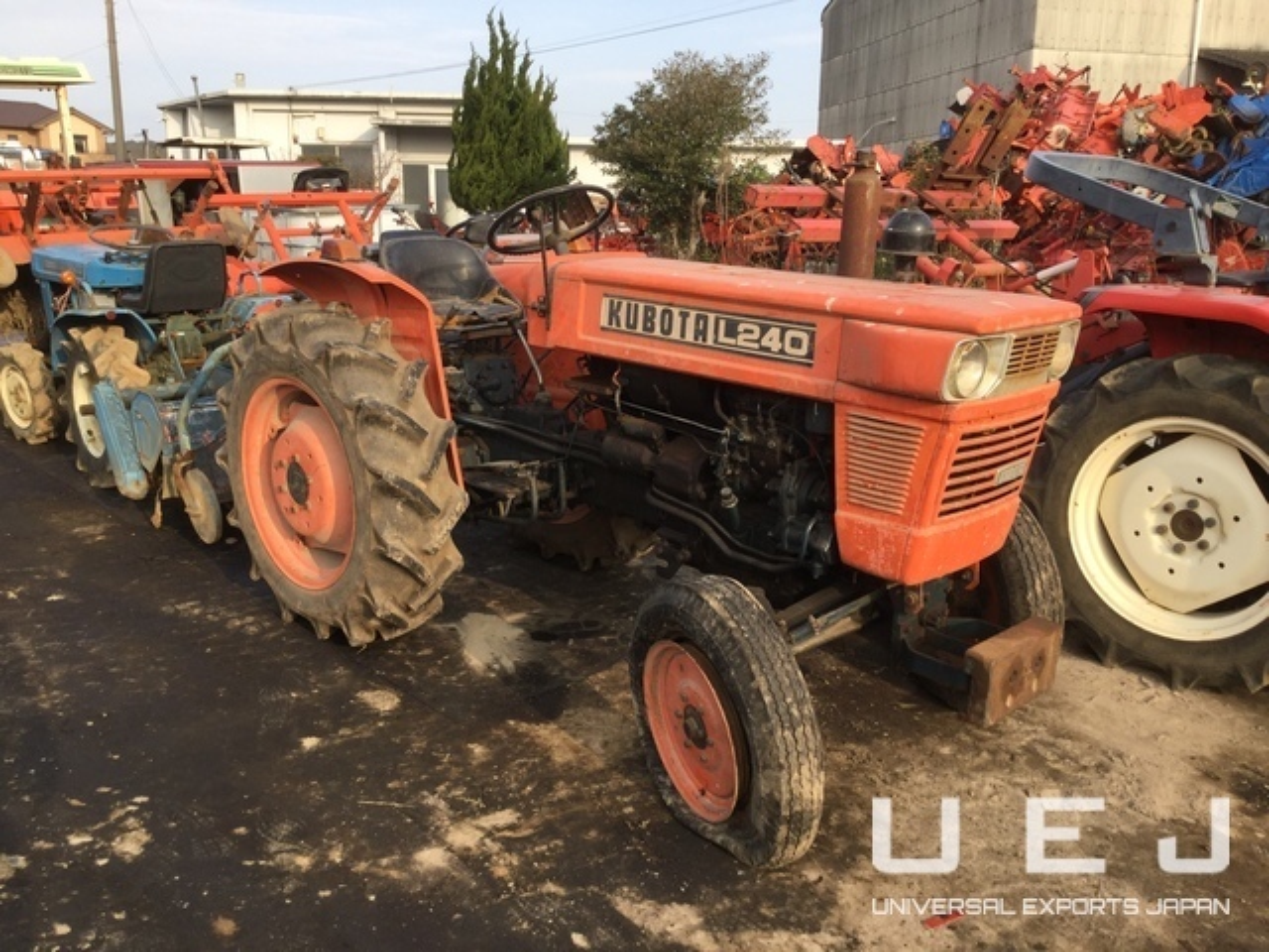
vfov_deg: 45.4
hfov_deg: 58.4
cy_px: 476
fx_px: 1136
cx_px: 634
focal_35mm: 31
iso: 25
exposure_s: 1/359
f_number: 2.4
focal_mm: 3.3
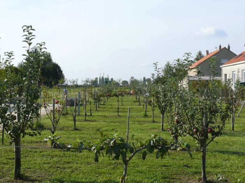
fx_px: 375
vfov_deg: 27.5
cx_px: 122
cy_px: 92
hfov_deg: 36.2
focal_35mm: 53
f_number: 5.6
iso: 100
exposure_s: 1/320
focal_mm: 11.2
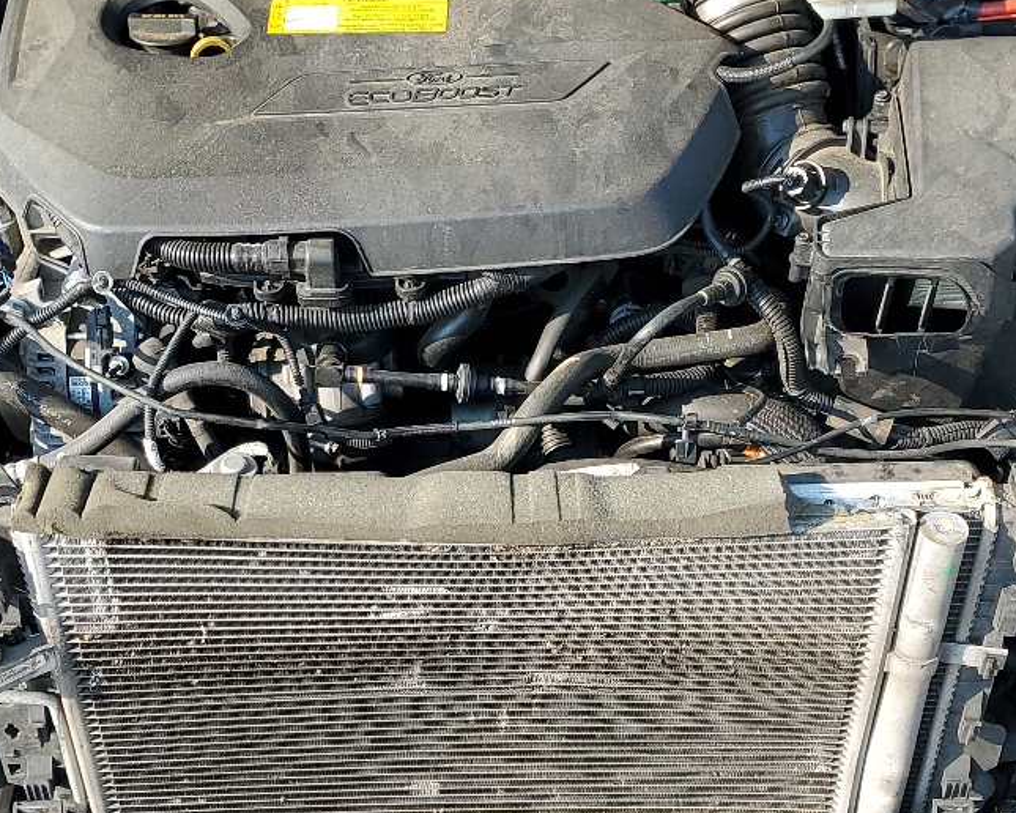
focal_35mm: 63
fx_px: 1894
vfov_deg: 24.0
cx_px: 543
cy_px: 581
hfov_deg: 30.0
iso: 50
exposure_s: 1/909
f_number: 1.5
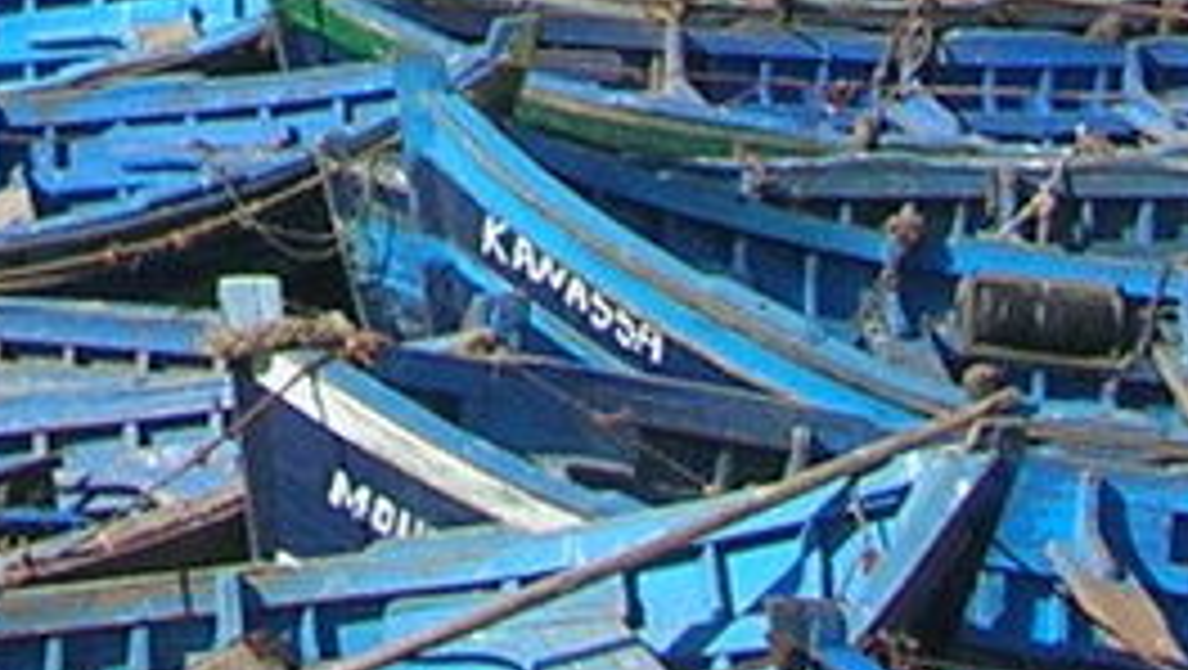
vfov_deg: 5.1
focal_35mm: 224
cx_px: -320
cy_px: -1464
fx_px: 7062
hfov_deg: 9.5
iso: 50
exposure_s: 1/466
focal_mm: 5.7
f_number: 4.9
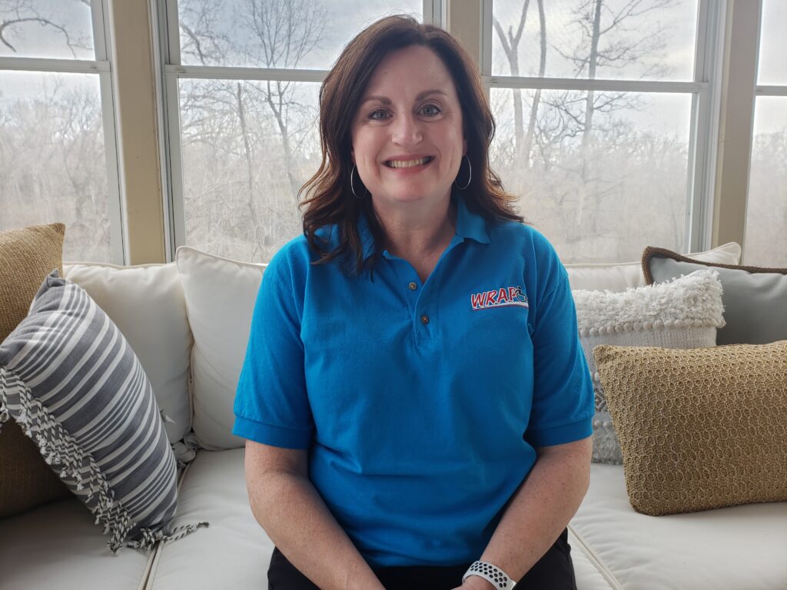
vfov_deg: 53.1
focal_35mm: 26
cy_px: 295
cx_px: 394
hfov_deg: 67.3
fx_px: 591
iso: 50
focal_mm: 4.3
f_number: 2.4
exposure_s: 1/50
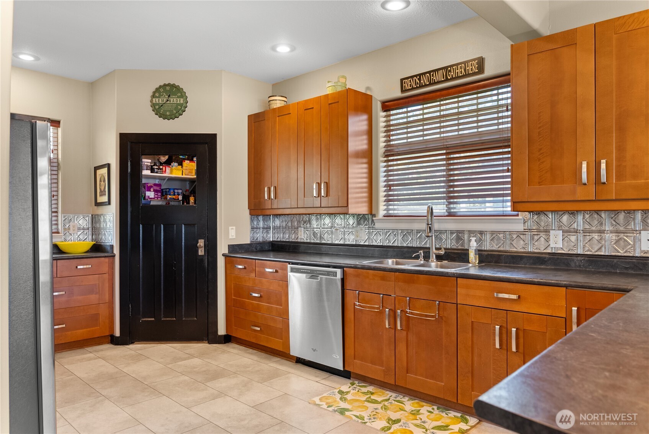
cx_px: 324
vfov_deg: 53.2
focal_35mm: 24
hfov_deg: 73.7
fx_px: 433
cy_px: 217
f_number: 4.5
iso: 400
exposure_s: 1/15
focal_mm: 24
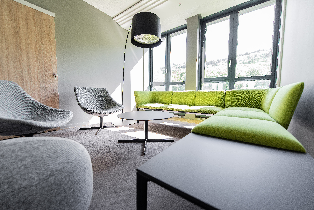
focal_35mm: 14
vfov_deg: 81.2
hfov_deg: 104.2
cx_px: 157
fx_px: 122
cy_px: 105
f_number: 2.8
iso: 200
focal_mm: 14
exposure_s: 1/100
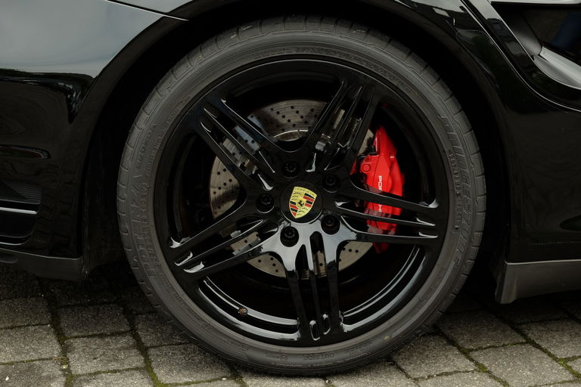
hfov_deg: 27.7
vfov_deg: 18.7
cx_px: 290
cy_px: 194
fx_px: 1178
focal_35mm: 73
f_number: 5.6
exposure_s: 1/125
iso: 200
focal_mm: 48.4
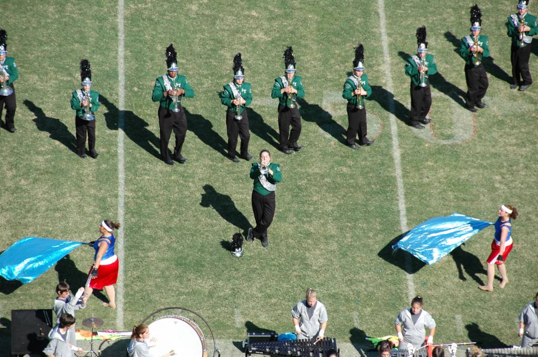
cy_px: 178
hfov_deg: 6.9
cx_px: 269
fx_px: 4478
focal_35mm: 300
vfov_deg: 4.6
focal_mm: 200
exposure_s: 1/500
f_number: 5.6
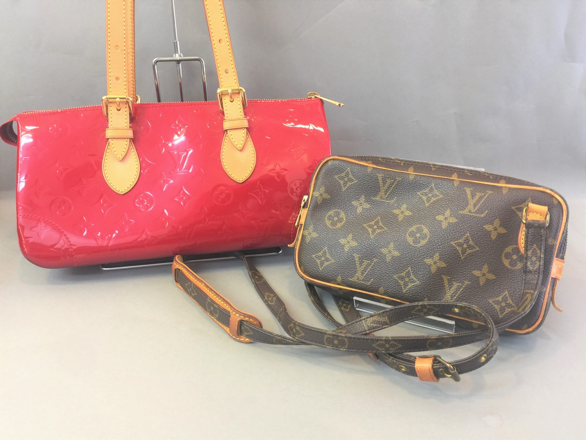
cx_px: 293
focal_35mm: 29
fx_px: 491
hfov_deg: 61.7
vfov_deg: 48.2
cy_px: 220
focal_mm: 4.15
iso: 32
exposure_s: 1/15
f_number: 2.2
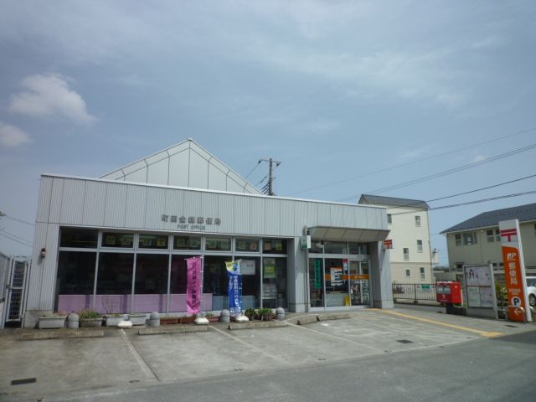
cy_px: 201
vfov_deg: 54.9
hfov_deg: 69.4
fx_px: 387
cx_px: 268
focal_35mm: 25
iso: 80
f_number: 5
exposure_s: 1/800
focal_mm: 4.4
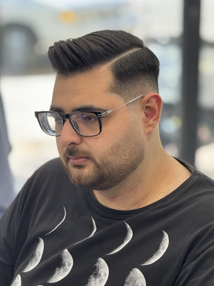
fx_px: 1039
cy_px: 145
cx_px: 102
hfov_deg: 11.8
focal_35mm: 126
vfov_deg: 15.6
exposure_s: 1/100
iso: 125
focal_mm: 15.66
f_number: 2.8
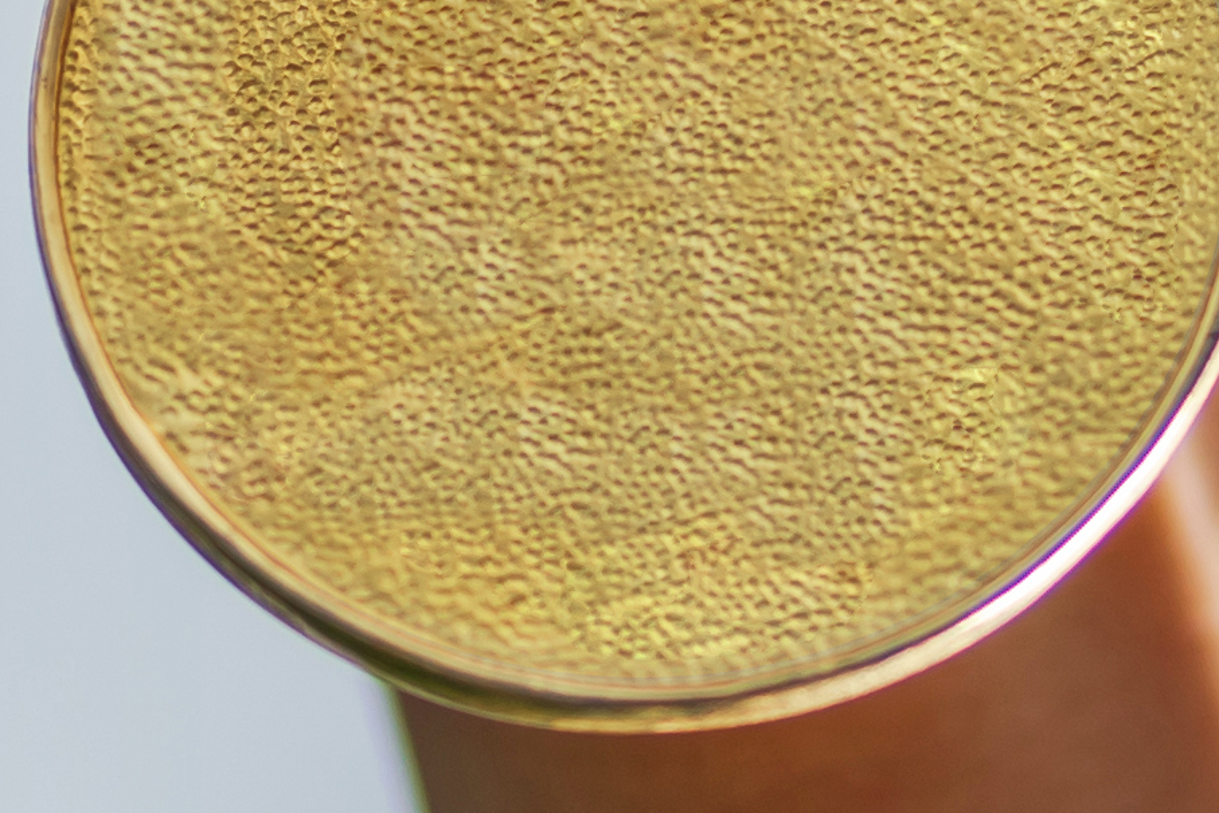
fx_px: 19032
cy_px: -512
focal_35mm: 562
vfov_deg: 2.4
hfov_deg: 3.7
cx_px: 1874
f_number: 1.8
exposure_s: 1/400
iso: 100
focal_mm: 85
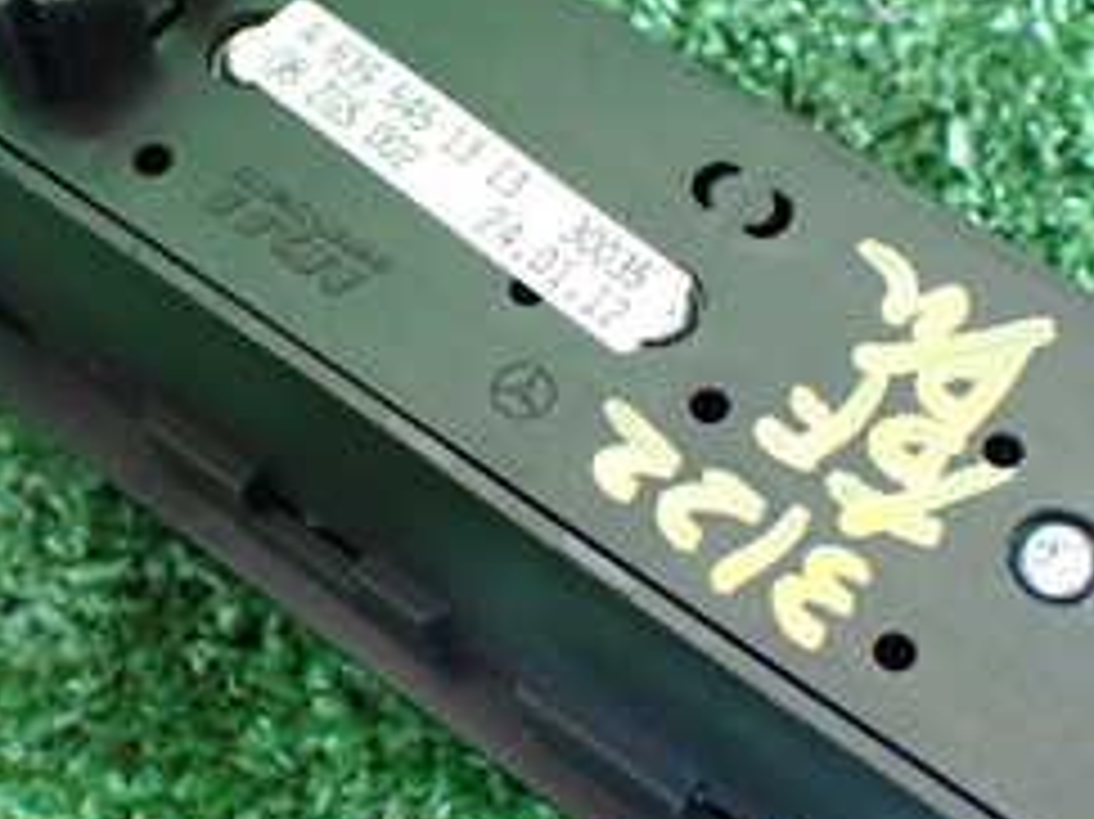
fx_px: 2338
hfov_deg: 26.3
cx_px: 504
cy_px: 315
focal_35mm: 74
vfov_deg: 19.9
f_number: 2.3
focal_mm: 5.4
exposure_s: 1/80
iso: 800
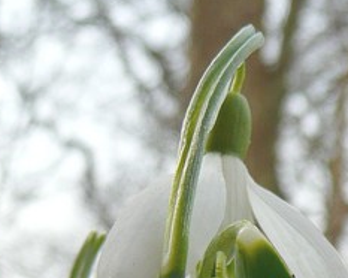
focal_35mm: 94
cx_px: 360
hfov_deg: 19.7
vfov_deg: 15.8
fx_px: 967
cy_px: 320
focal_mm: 4.6
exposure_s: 1/500
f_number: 3.3
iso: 100
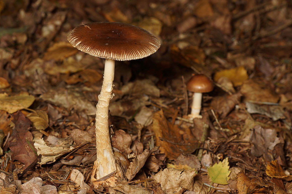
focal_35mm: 140
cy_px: 97
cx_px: 147
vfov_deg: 9.8
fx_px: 1135
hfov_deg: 14.7
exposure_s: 1/60
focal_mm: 90
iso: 100
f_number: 10
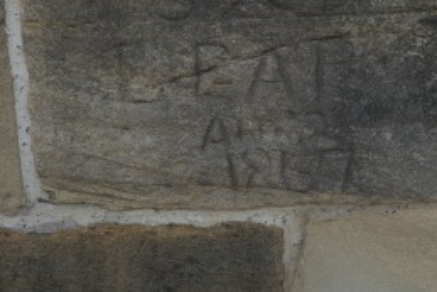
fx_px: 656
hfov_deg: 36.4
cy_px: 68
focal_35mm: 54
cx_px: 297
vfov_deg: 24.8
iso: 200
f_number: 5.6
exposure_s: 1/300
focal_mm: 23
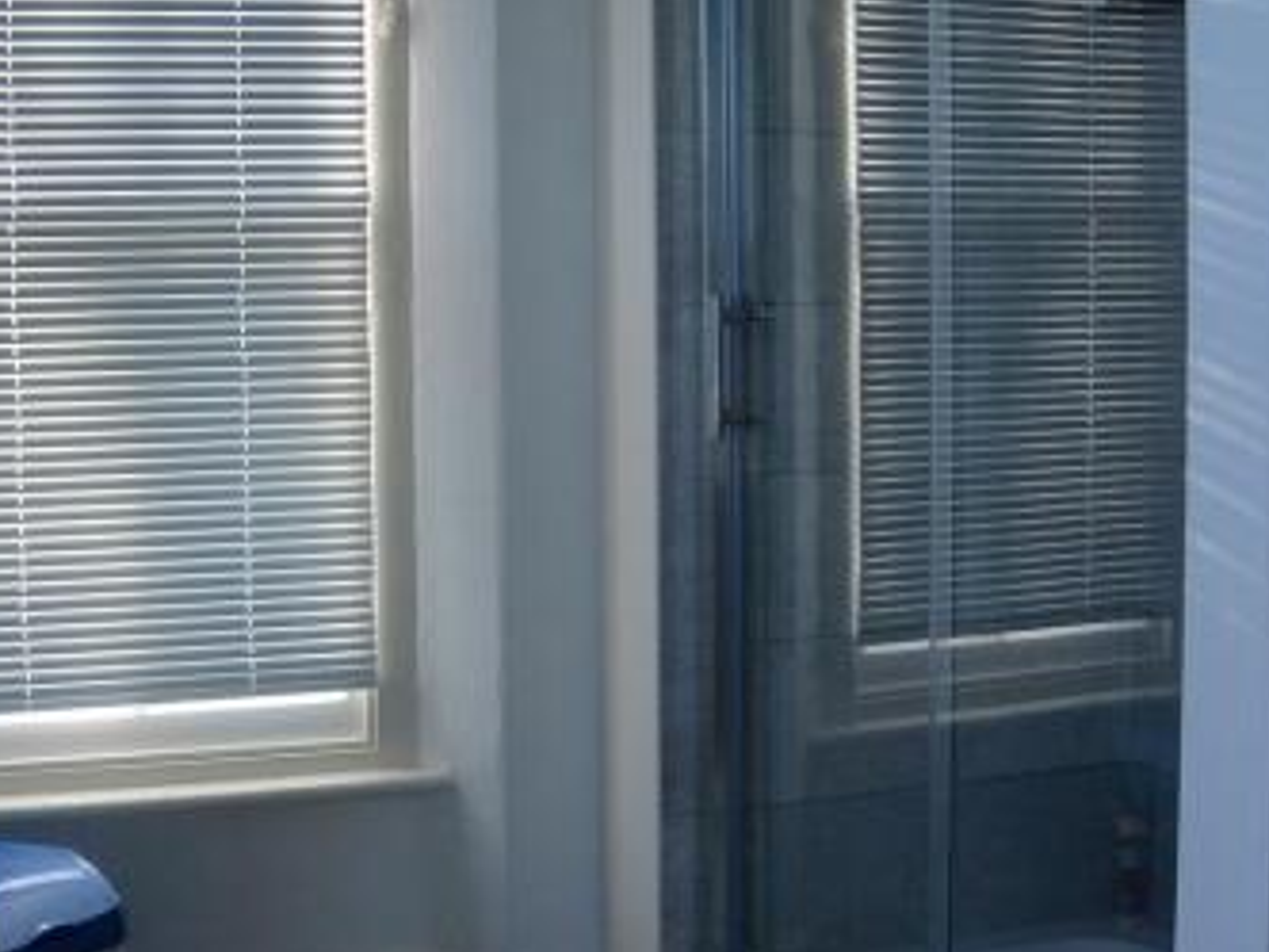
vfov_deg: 35.8
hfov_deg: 46.5
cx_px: 493
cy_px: 357
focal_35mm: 40
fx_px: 1466
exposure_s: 1/250
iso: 320
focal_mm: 11
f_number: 3.5
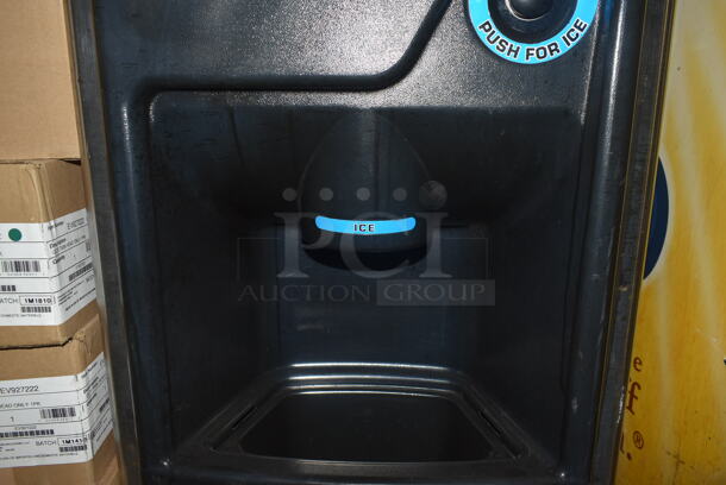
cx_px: 363
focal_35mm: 27
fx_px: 545
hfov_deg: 67.3
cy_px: 242
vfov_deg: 48.0
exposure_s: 1/30
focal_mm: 18
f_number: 5.6
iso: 200
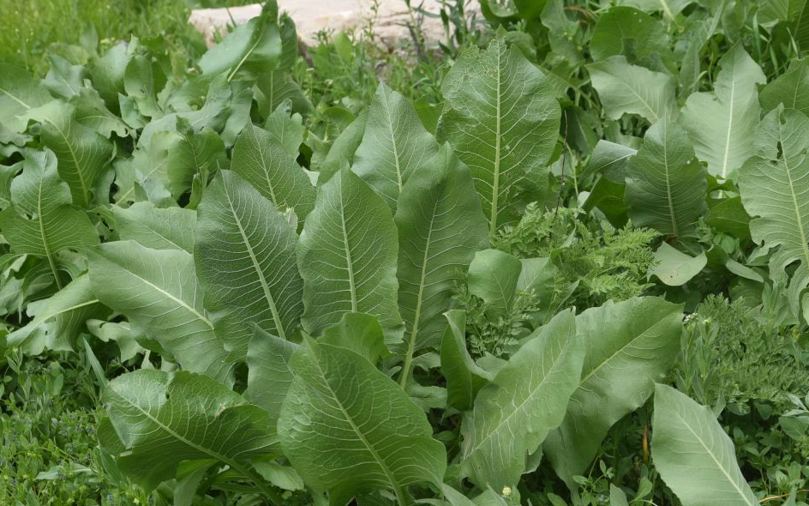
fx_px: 1609
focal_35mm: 73
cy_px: 244
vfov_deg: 17.9
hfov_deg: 28.2
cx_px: 384
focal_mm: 52
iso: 125
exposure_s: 1/200
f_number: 7.1
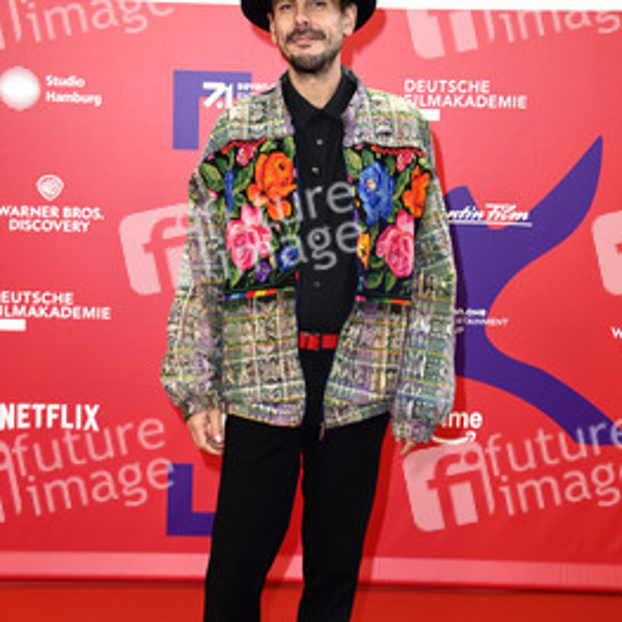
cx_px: 310
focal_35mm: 71
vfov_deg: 24.3
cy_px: 357
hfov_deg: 24.3
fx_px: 1443
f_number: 5.6
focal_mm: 55
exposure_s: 1/250
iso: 500
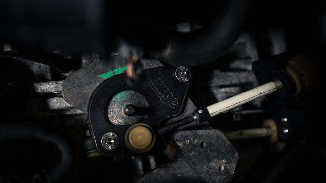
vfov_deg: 28.1
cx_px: 163
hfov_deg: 47.9
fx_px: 367
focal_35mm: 42
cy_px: 83
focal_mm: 40.4
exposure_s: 1/6
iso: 100
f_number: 3.2
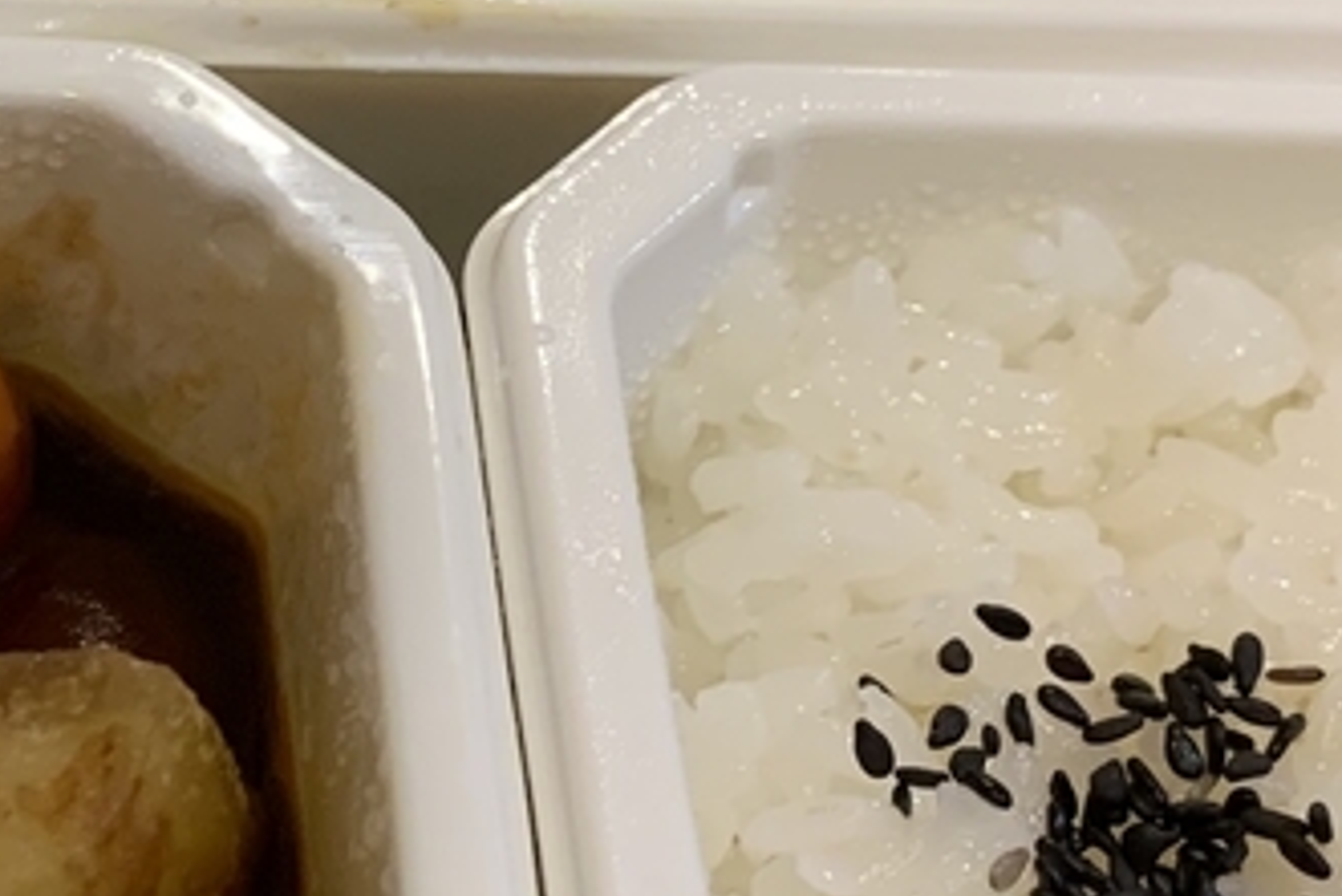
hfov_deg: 20.7
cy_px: 251
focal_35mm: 98
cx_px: 434
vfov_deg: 13.9
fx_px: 3655
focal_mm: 4.25
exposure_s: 1/50
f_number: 1.8
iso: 250
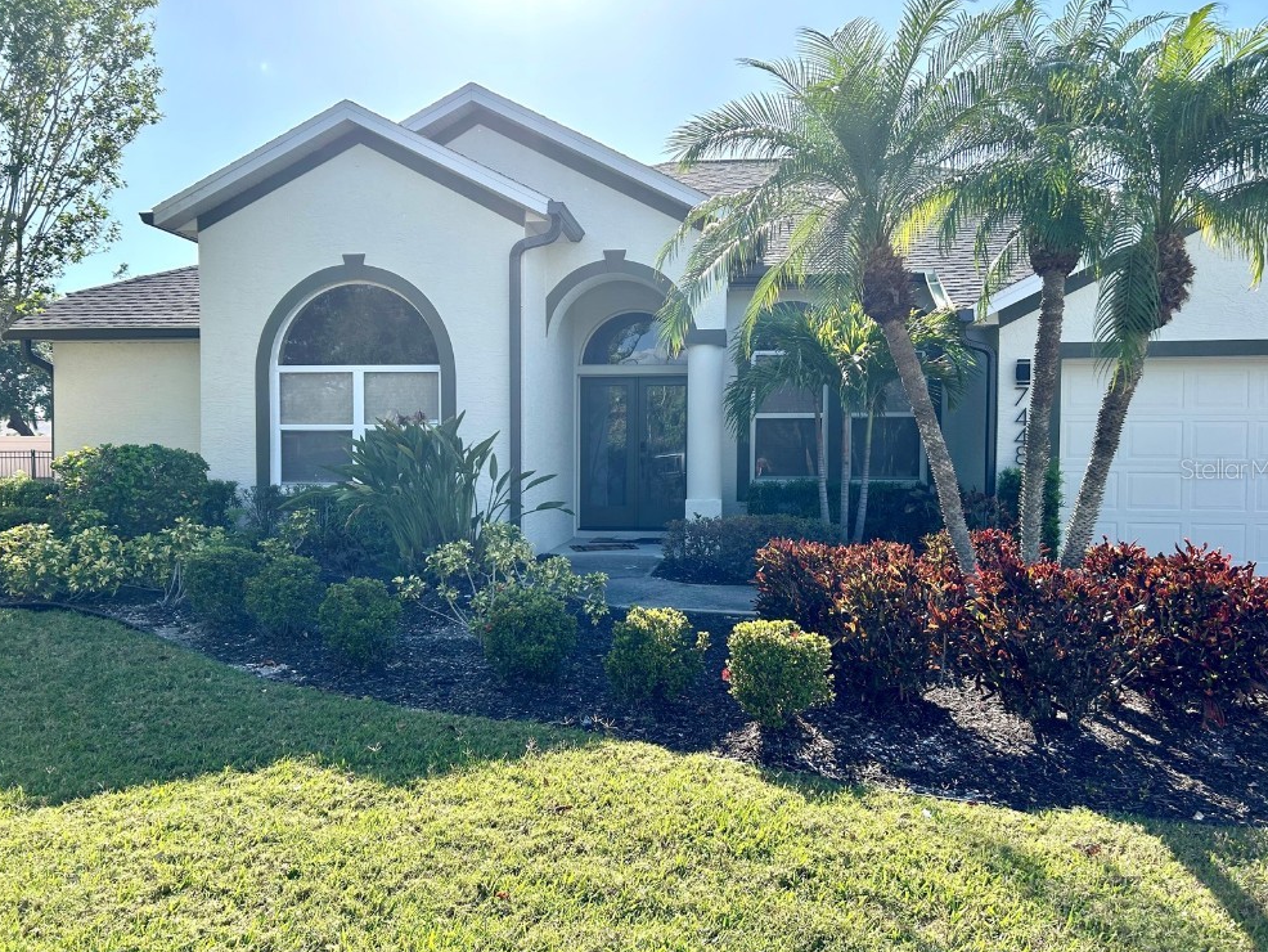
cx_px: 643
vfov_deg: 51.4
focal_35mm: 27
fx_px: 989
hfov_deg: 65.3
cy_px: 468
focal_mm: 5.7
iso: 50
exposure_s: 1/2404
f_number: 1.5
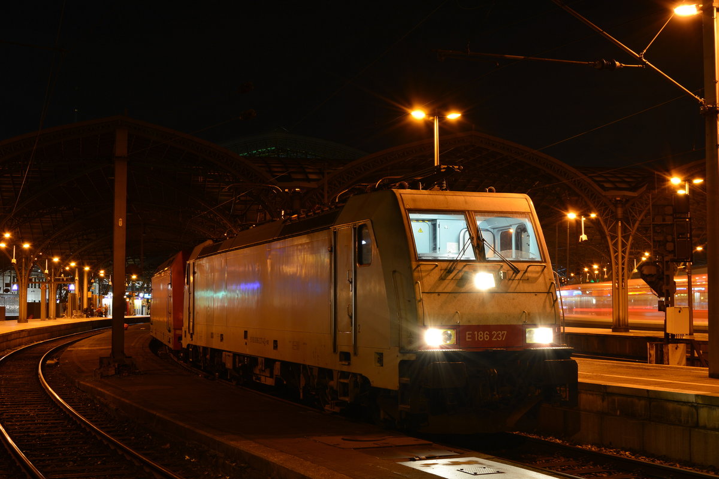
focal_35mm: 51
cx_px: 360
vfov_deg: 26.5
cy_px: 240
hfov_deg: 38.9
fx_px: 1019
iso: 100
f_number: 11
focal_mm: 34
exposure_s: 15
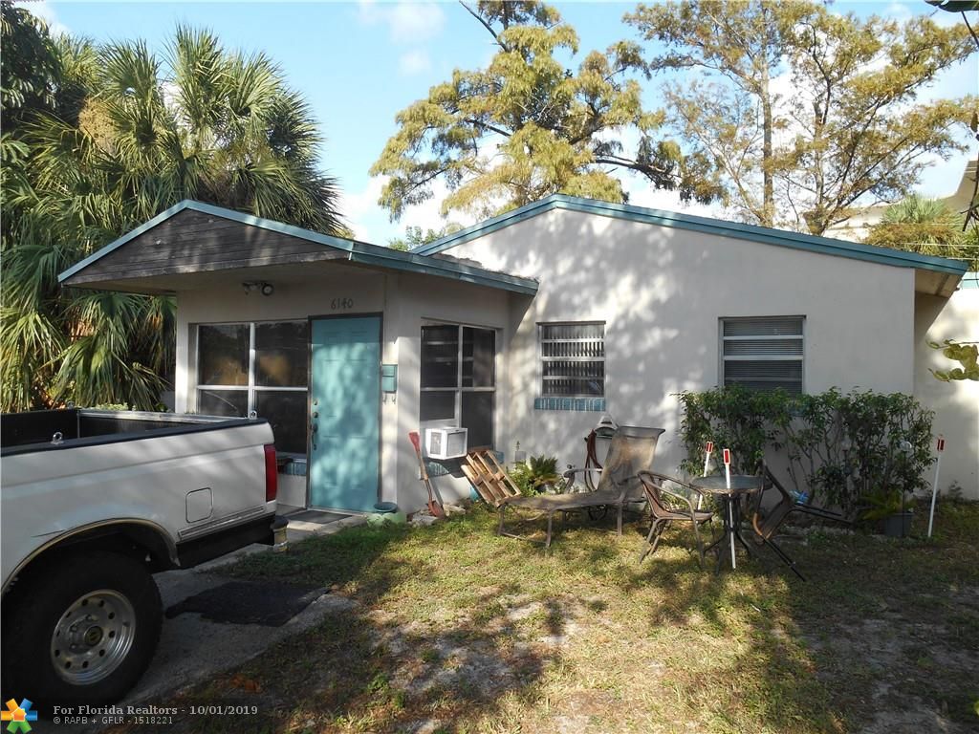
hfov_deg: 67.3
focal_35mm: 26
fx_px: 735
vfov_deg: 53.1
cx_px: 490
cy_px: 367
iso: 80
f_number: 3.4
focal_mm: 4.7
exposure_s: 1/320
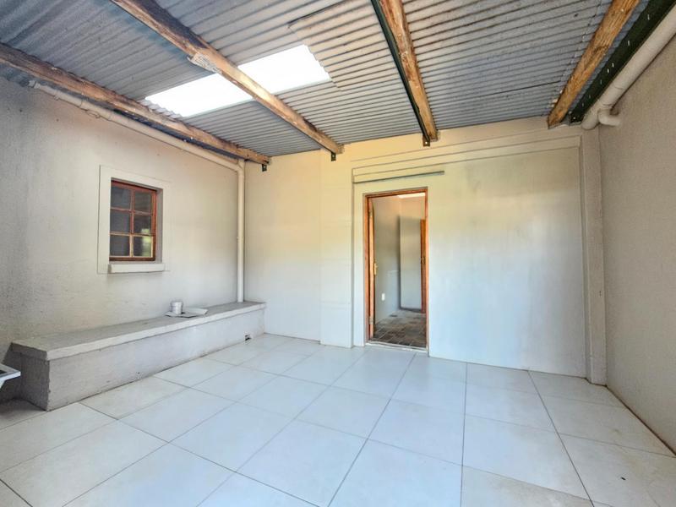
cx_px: 338
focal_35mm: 13
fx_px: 254
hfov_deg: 106.2
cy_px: 254
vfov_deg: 89.9
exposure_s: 1/25
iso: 800
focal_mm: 2.2
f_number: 2.2
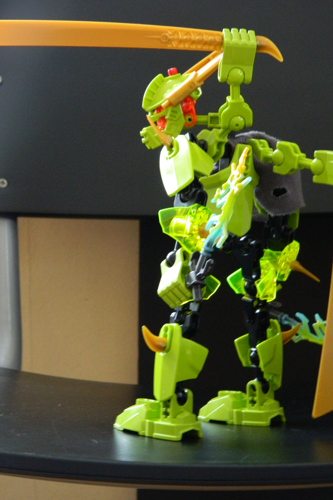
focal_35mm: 88
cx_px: 186
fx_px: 1221
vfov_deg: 23.1
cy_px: 249
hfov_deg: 15.5
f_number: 4.2
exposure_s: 1/10
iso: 450
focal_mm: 15.1
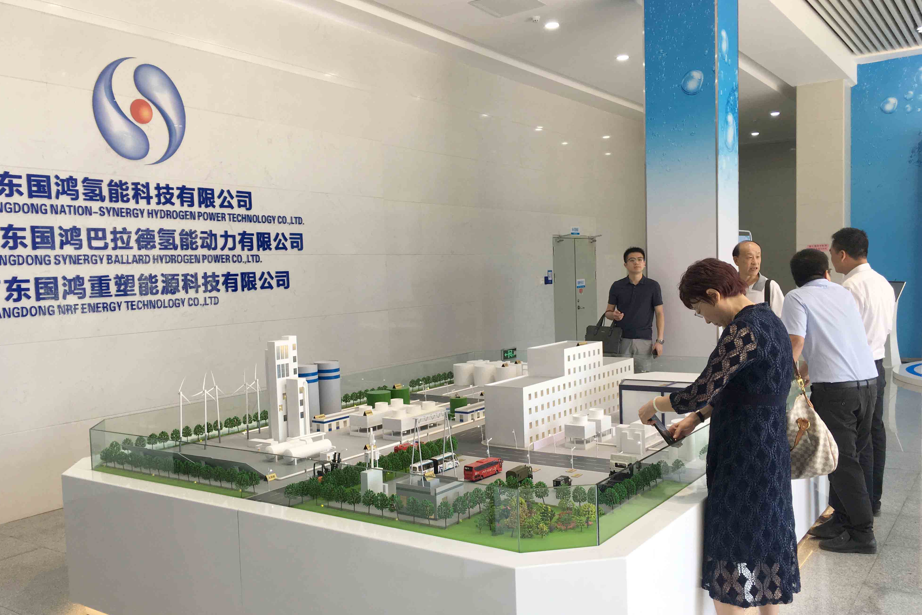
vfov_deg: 42.3
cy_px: 340
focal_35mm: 31
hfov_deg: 60.3
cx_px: 467
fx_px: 794
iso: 32
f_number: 2.2
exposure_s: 1/100
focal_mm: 4.15
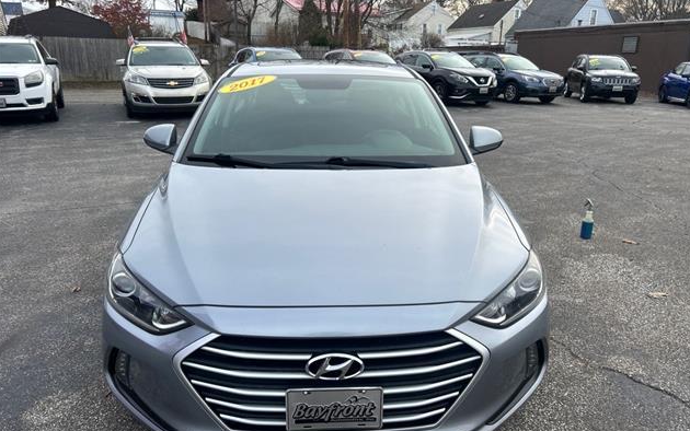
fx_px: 527
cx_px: 344
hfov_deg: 66.5
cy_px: 226
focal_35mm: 28
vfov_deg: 44.5
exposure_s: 1/1196
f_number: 1.5
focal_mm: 5.7
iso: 50
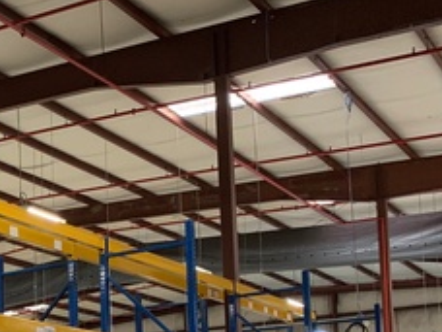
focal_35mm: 73
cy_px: 384
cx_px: -116
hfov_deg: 23.8
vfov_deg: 19.2
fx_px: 932
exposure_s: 1/60
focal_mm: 4.25
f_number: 1.8
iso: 320
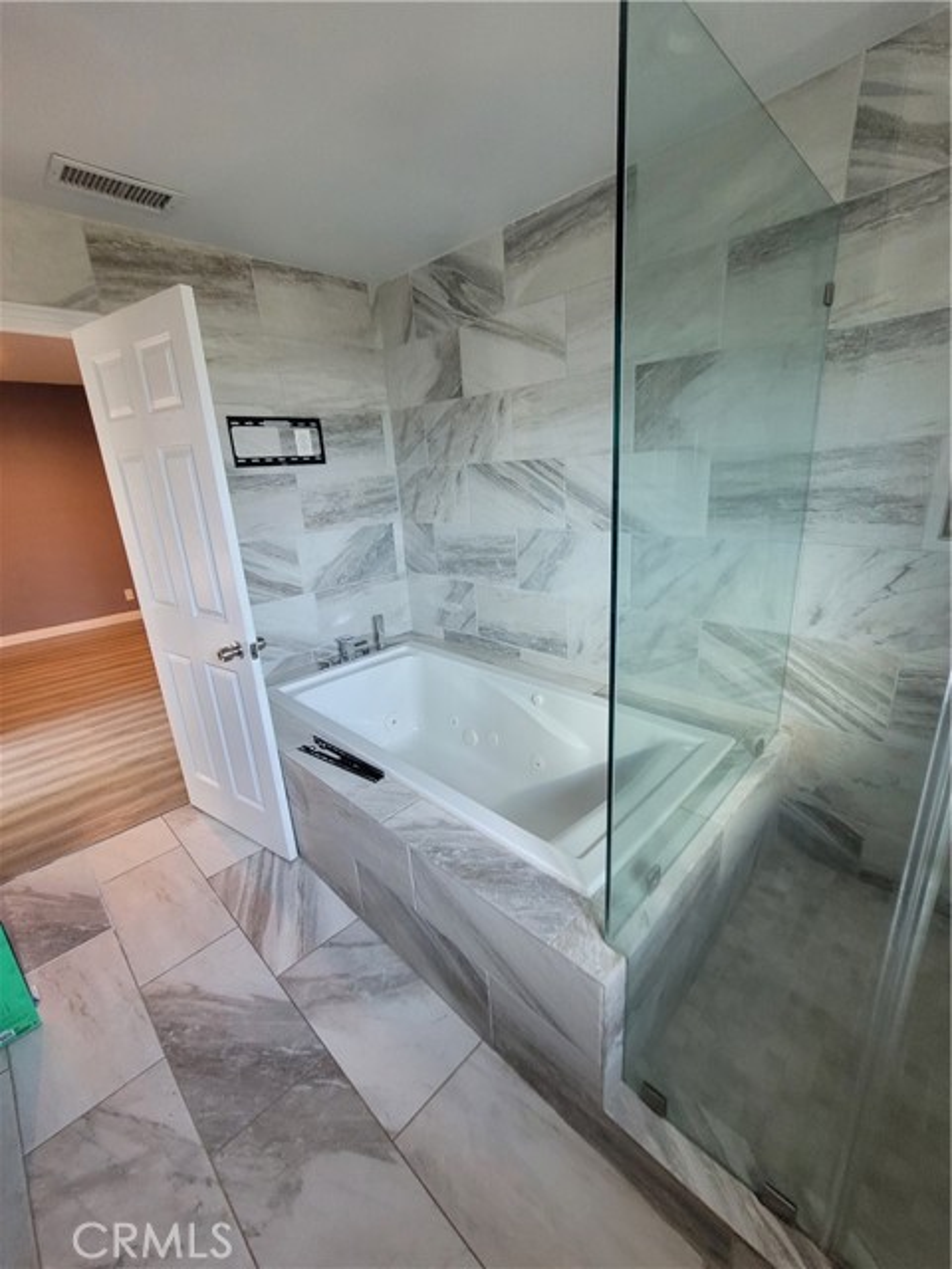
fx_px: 477
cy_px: 634
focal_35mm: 13
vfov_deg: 106.2
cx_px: 476
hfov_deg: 89.9
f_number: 2.2
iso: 500
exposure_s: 1/30
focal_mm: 2.2
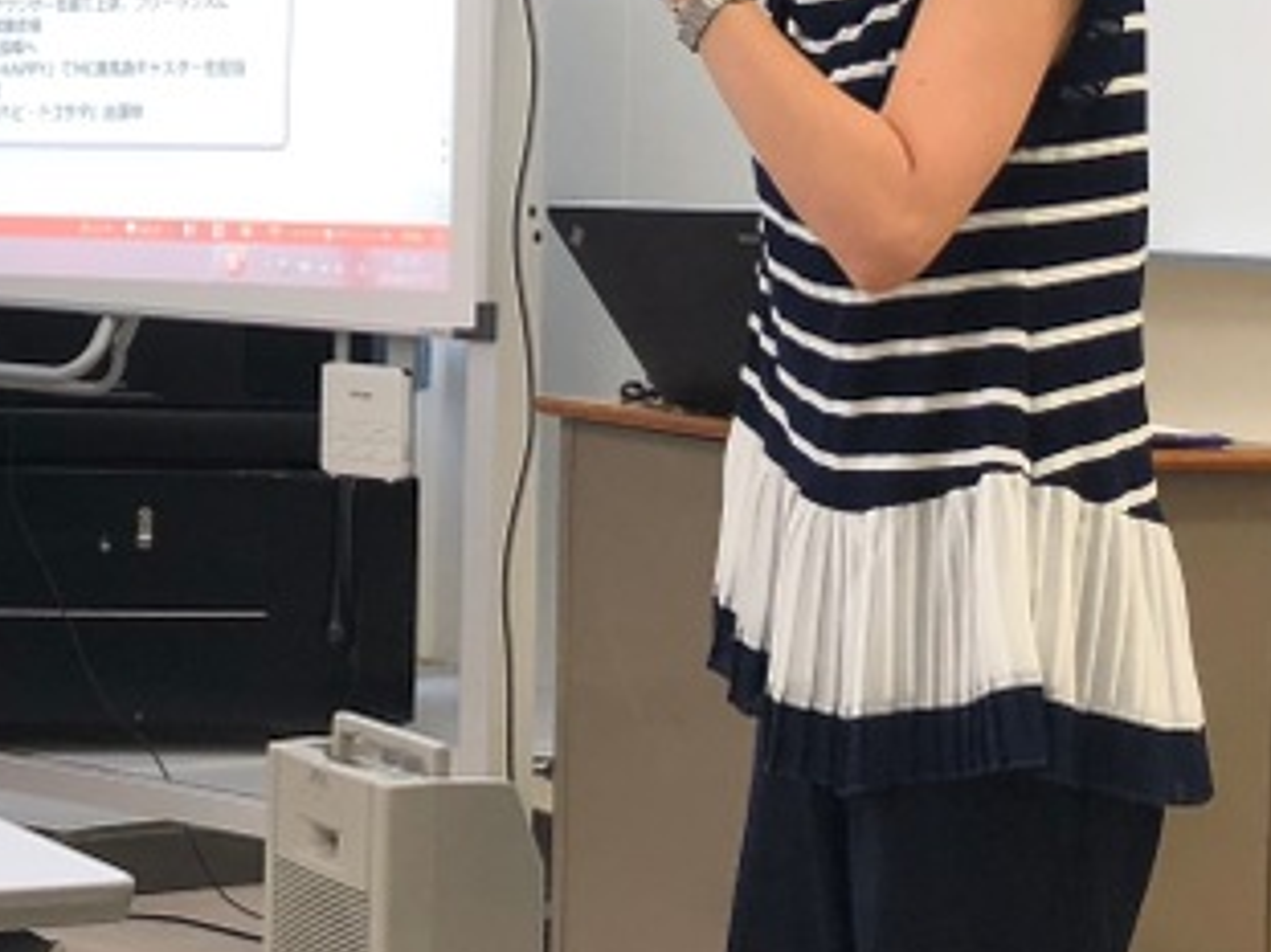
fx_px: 3303
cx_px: 147
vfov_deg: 16.0
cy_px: -37
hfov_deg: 21.3
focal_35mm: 90
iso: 25
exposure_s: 1/30
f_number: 1.8
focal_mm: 3.99
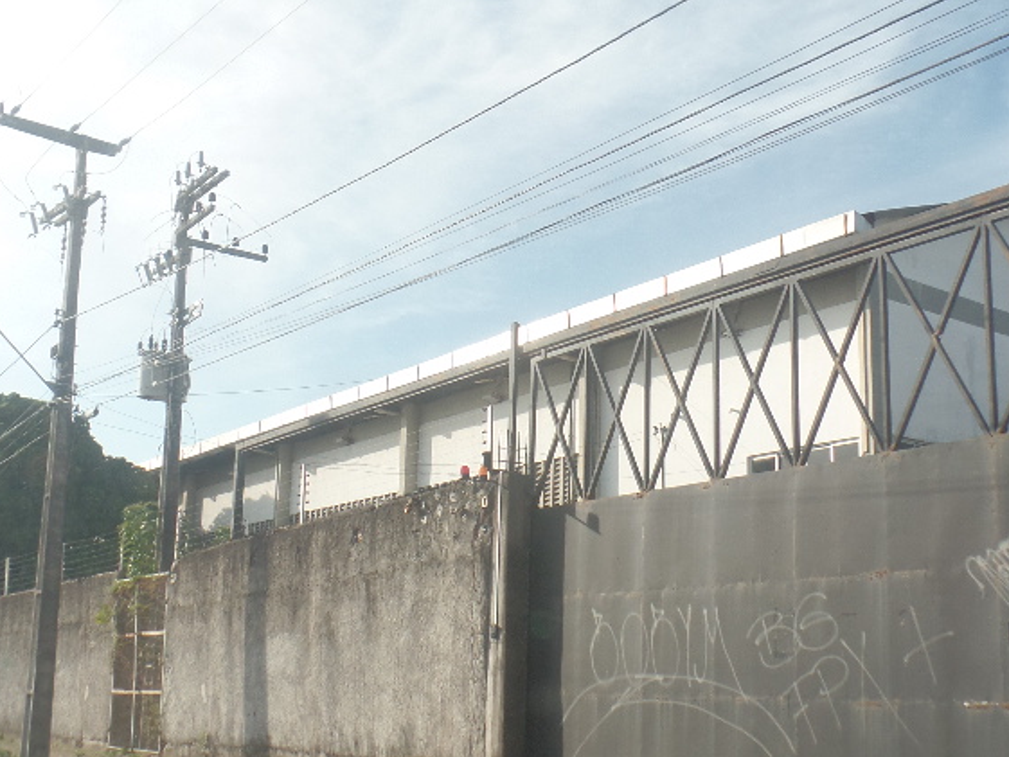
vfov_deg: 34.3
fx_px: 1224
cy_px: 442
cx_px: 585
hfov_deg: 44.6
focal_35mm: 42
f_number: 3.5
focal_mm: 4.1
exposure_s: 1/250
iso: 80
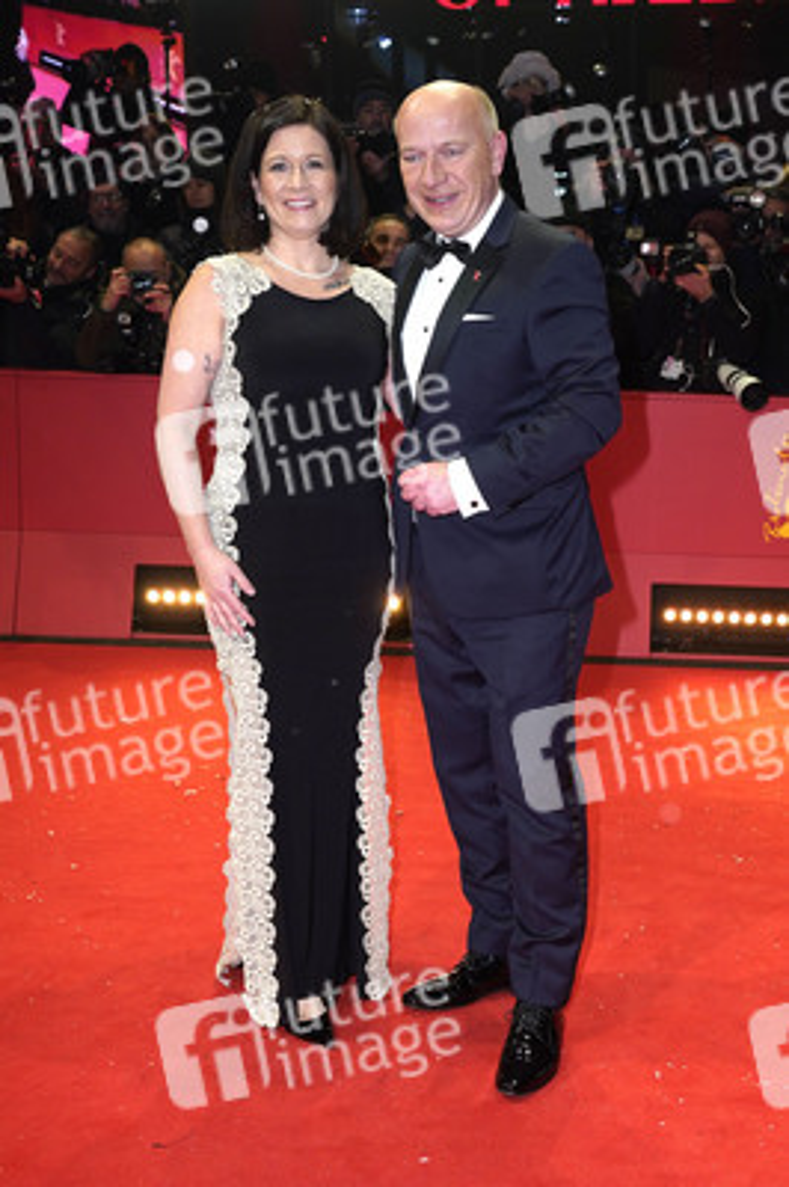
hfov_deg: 36.8
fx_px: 1185
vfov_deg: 53.2
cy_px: 594
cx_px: 394
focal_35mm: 36
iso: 640
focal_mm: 36
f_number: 5.6
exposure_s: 1/160
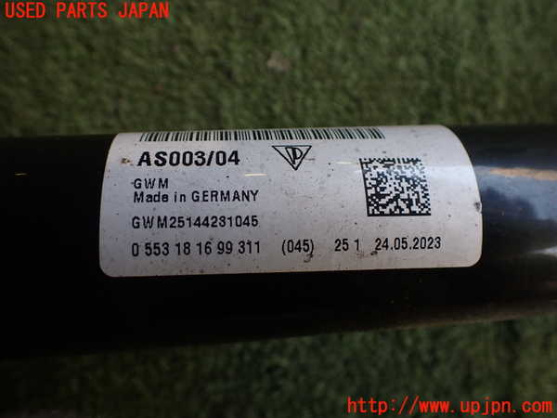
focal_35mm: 30
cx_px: 278
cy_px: 209
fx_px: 483
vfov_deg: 46.8
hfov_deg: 60.0
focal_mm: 5.4
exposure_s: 1/125
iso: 200
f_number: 2.3
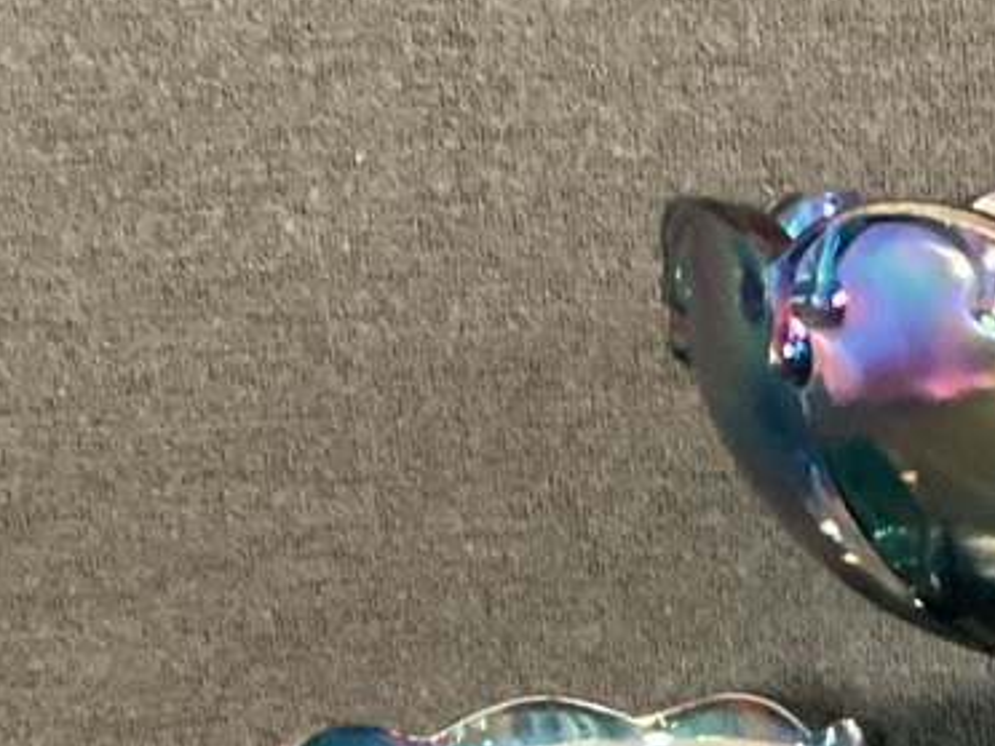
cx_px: 1221
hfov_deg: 15.1
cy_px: 1389
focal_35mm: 126
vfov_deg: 10.9
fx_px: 3622
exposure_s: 1/25
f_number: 2.4
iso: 400
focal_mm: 3.3
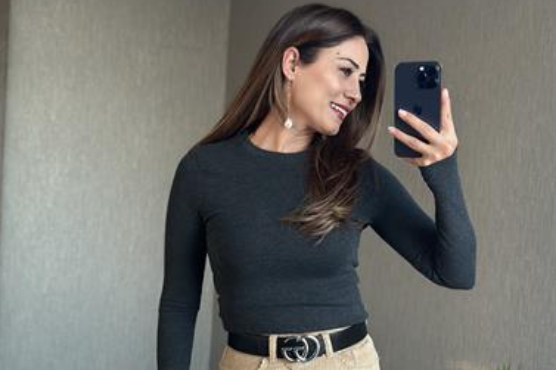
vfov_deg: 20.1
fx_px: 1034
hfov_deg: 30.1
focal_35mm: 67
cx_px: 277
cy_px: 285
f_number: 1.78
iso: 200
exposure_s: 1/60
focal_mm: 6.86
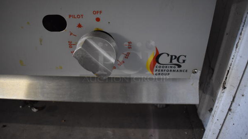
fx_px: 191
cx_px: 126
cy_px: 61
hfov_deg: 66.1
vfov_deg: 40.1
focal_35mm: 29
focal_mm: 18
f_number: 3.5
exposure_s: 1/125
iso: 3200
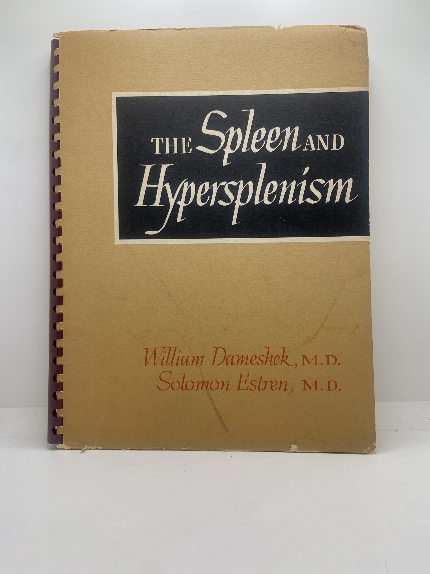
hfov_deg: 53.1
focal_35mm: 26
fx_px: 431
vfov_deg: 67.3
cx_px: 215
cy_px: 287
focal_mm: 4.25
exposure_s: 1/207
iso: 32
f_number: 1.8
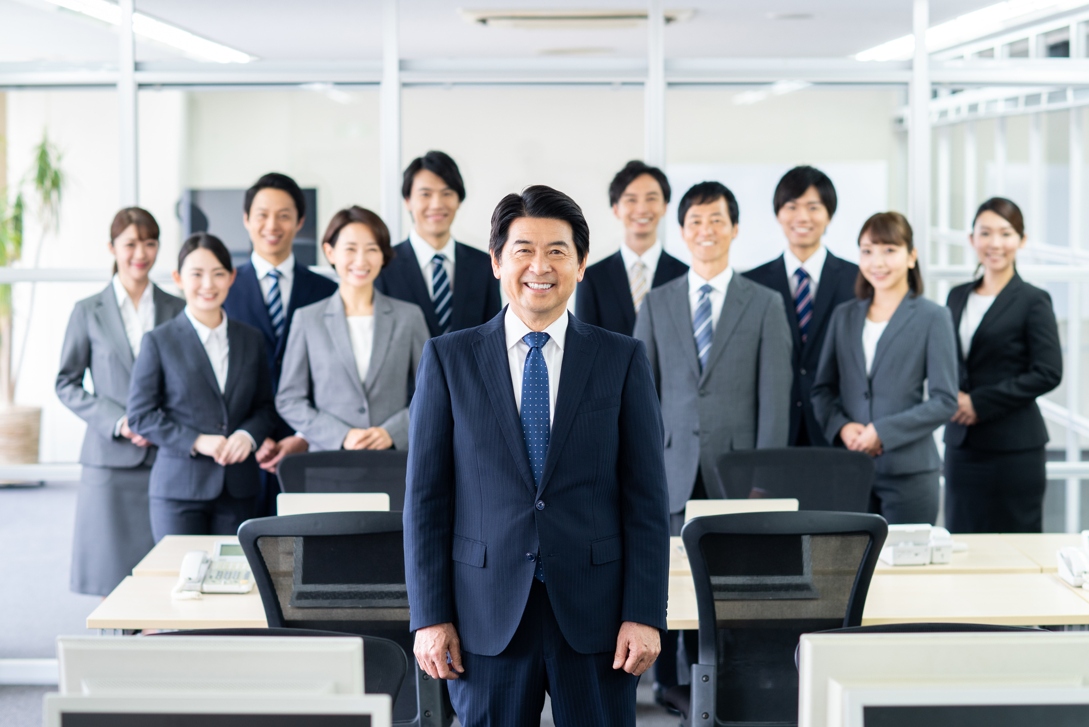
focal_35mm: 85
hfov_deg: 23.9
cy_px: 364
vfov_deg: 16.1
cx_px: 544
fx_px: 2571
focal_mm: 85
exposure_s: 1/80
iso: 500
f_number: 3.5
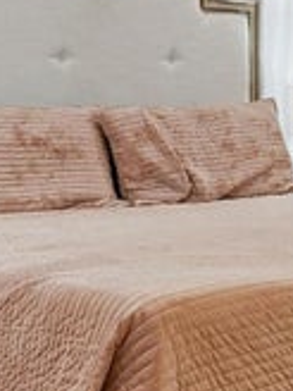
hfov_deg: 16.1
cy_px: 83
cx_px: 291
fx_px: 1016
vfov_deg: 21.5
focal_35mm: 90
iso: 100
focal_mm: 16
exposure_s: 1/15
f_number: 11
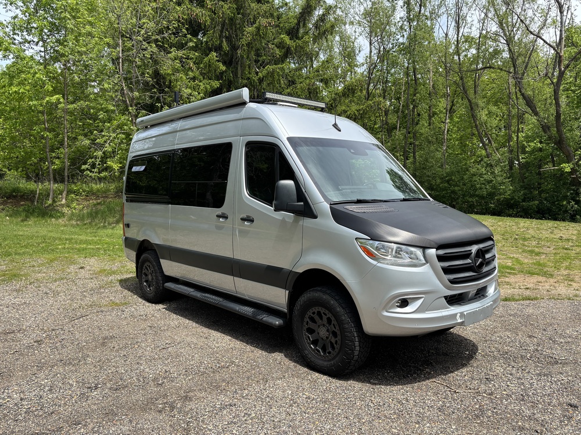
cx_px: 290
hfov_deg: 67.3
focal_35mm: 26
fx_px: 436
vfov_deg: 53.1
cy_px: 218
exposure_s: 1/1499
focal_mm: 5.96
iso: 50
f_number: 1.6
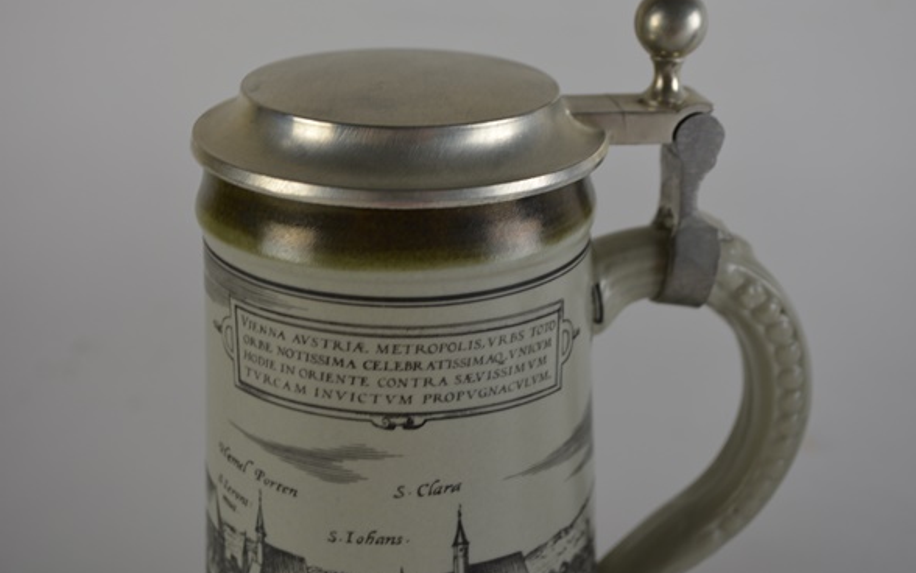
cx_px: 466
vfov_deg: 24.4
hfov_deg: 38.2
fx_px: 1324
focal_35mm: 53
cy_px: 272
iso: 280
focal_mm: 34
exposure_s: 1/125
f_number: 5.6
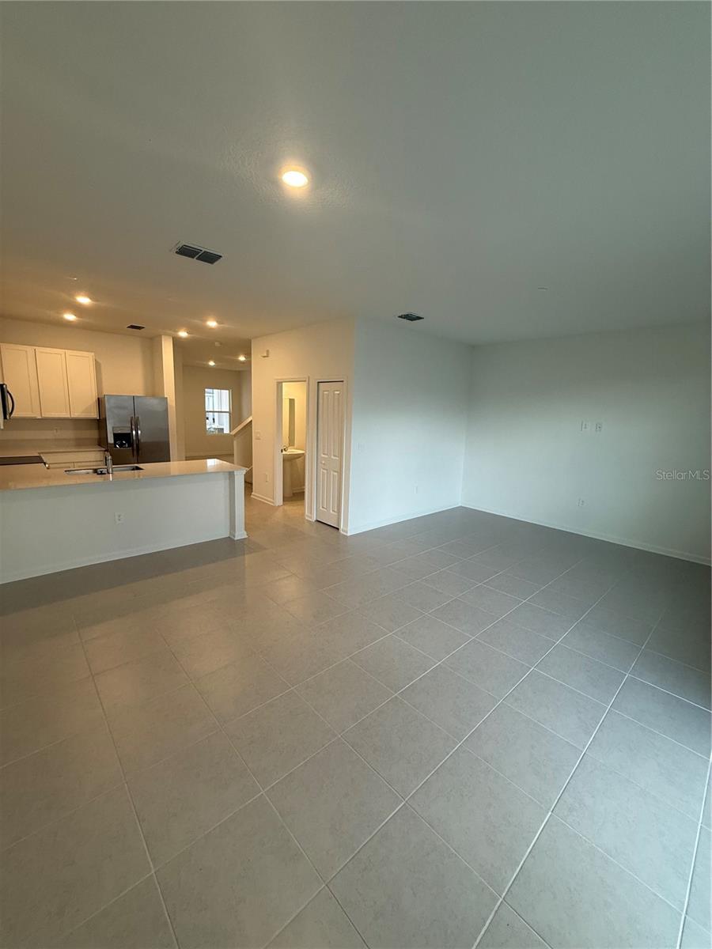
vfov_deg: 102.1
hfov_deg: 85.7
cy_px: 474
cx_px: 356
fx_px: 384
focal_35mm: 14
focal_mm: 2.22
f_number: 2.2
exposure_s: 1/120
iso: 160
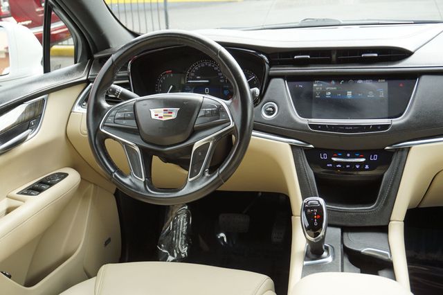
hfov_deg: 49.6
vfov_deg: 34.2
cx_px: 222
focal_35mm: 39
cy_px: 148
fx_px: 480
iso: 100
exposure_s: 1/60
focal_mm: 26
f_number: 5
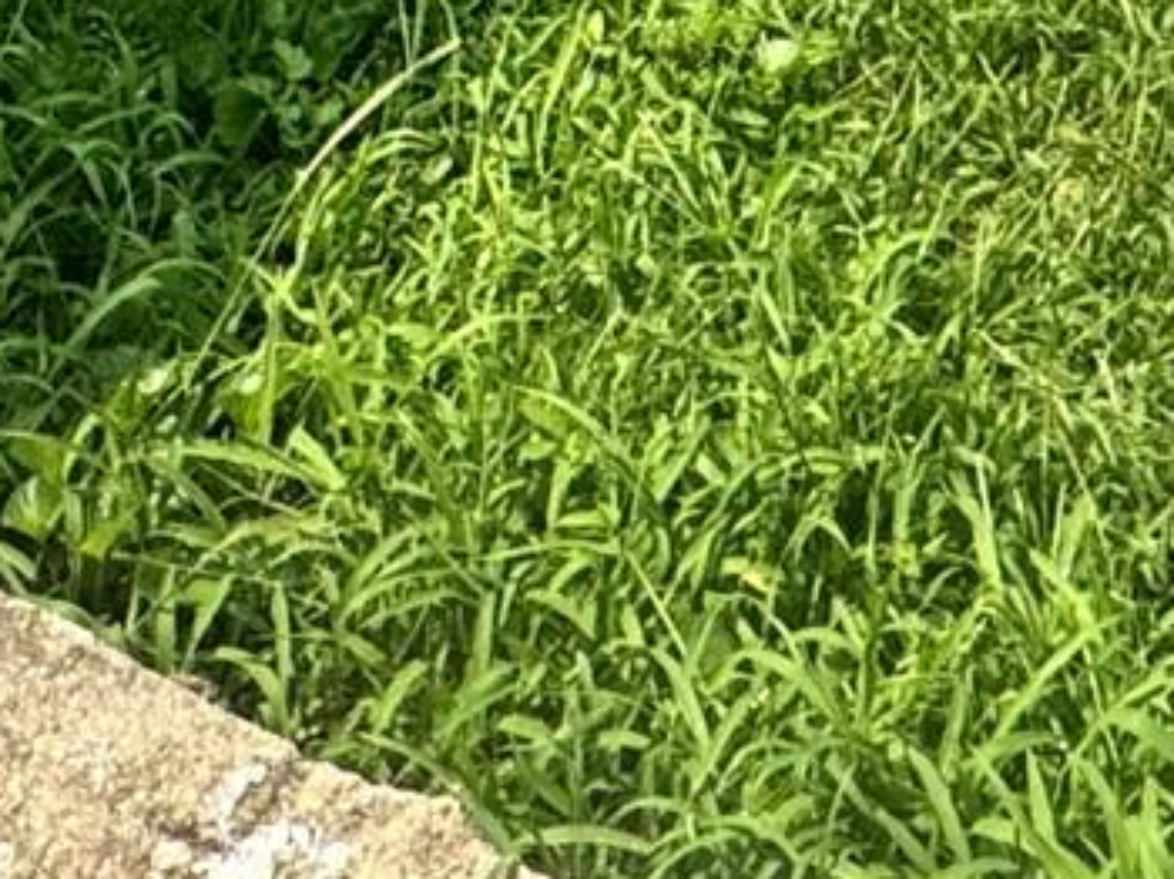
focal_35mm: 82
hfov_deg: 23.0
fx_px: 2779
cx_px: 1134
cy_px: -1573
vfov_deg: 11.9
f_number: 2.2
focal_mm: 2.22
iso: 50
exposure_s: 1/2415
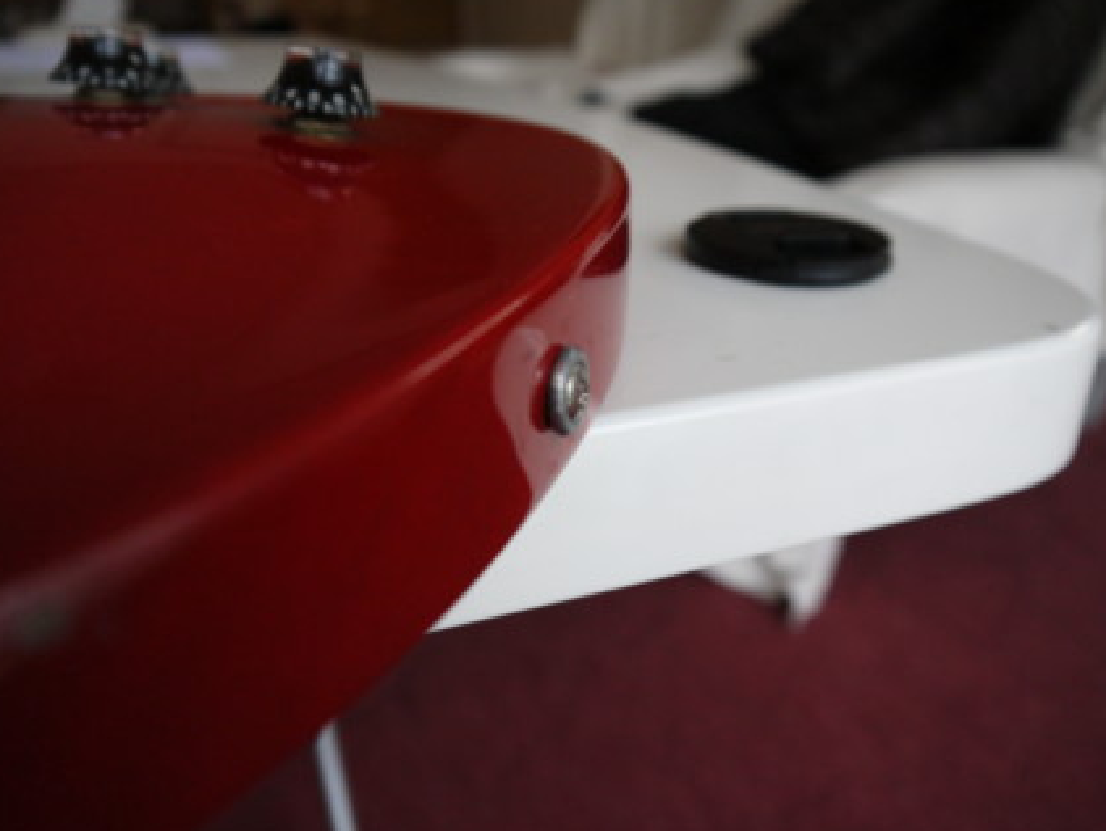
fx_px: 1023
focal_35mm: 32
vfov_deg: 44.2
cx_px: 529
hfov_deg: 56.8
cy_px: 406
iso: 800
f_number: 3.6
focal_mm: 15
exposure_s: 1/125
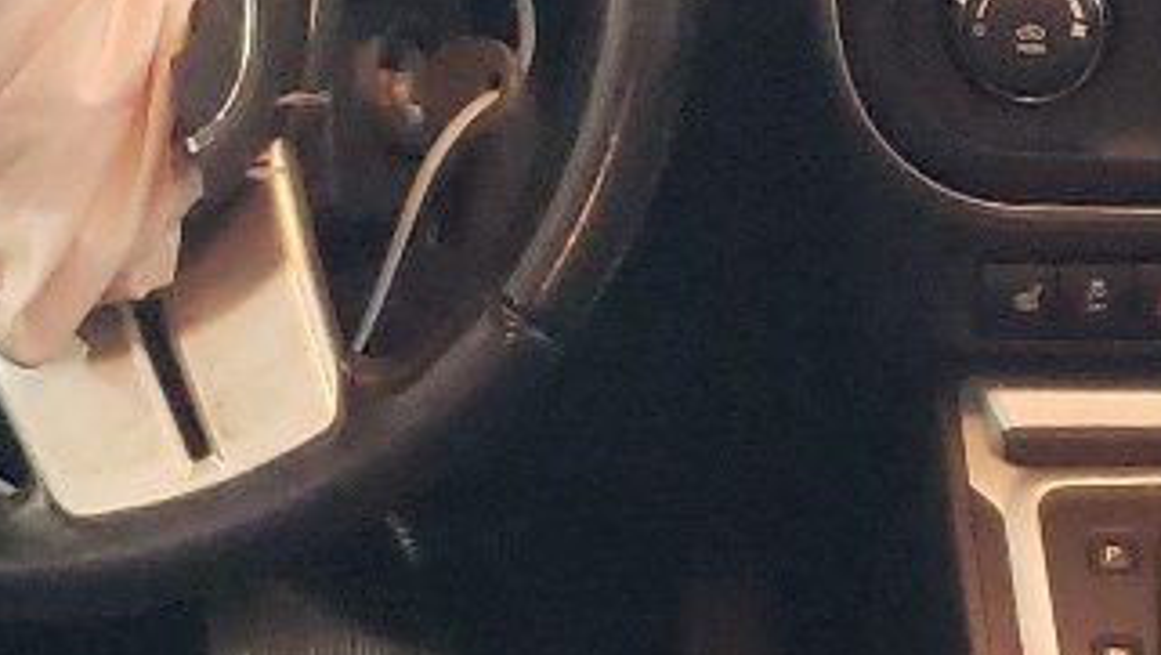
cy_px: 995
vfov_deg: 8.4
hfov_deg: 14.8
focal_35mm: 141
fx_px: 4343
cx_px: 1317
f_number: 1.5
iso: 439
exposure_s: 1/30
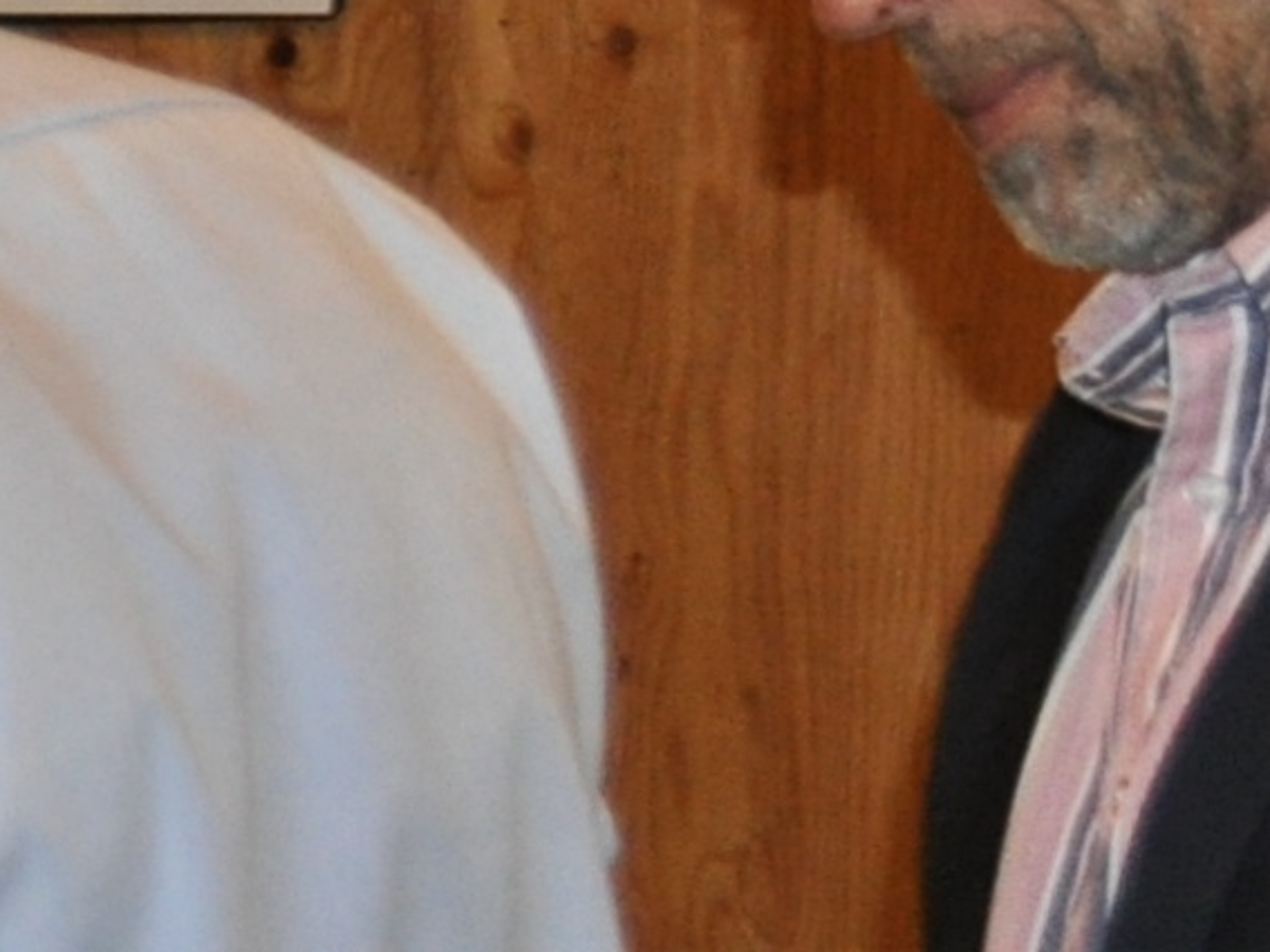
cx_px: -2439
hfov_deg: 7.9
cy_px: 1004
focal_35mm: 218
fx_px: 7996
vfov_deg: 6.8
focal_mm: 20
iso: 800
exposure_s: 1/60
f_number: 3.8
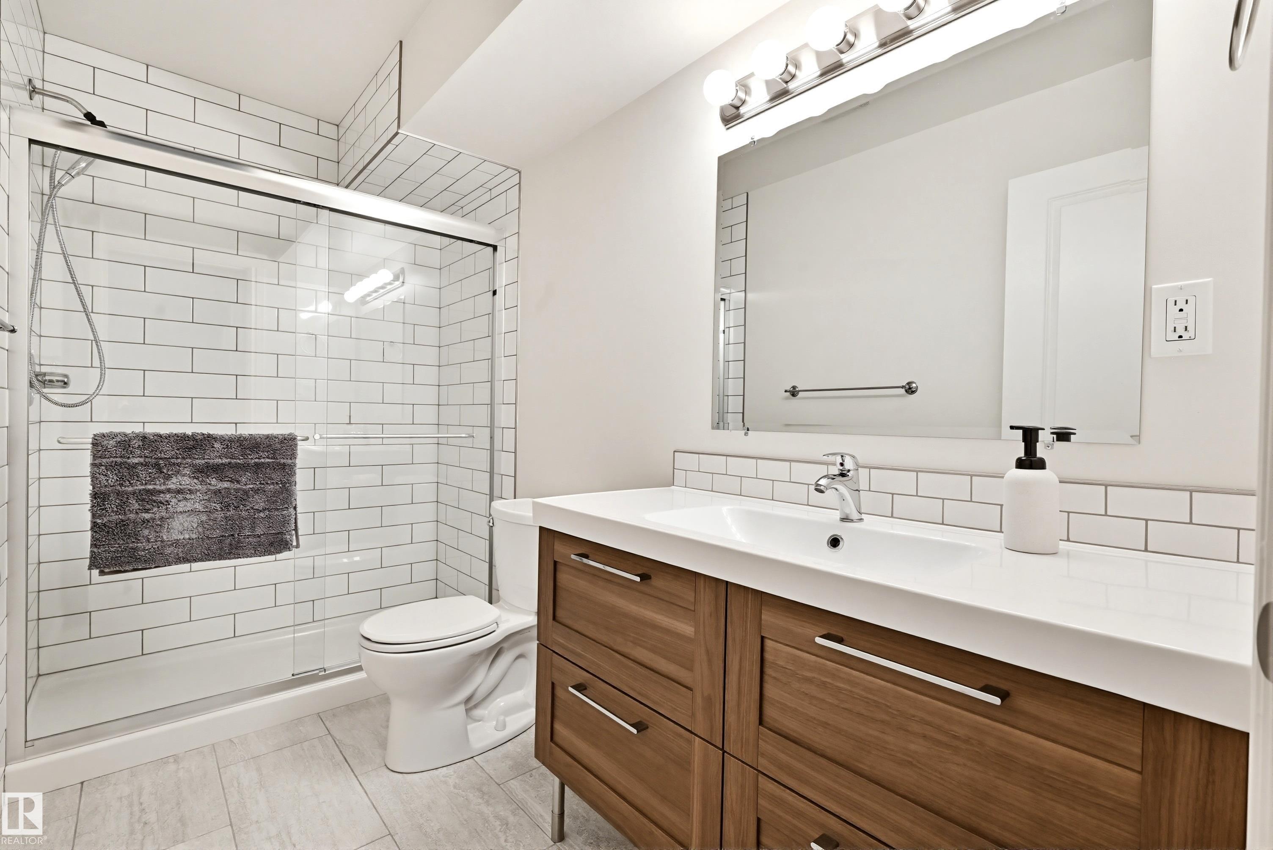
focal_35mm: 16
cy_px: 425
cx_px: 636
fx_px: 566
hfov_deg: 96.7
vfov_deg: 73.8
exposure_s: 1/10
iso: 400
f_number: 8
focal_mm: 16
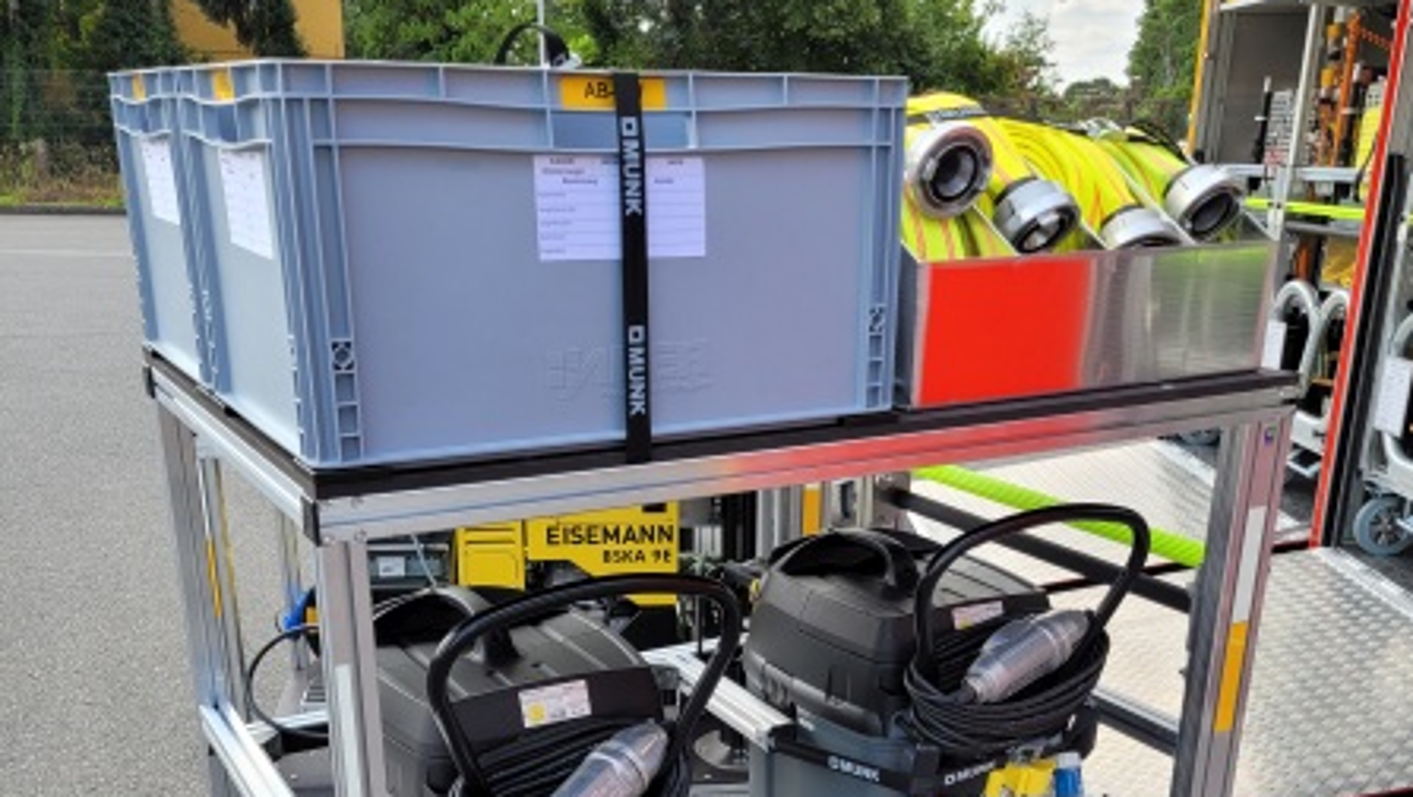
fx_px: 1425
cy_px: 705
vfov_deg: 30.0
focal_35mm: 38
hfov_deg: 52.8
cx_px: 705
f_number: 1.8
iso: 40
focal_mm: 5.4
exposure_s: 1/604
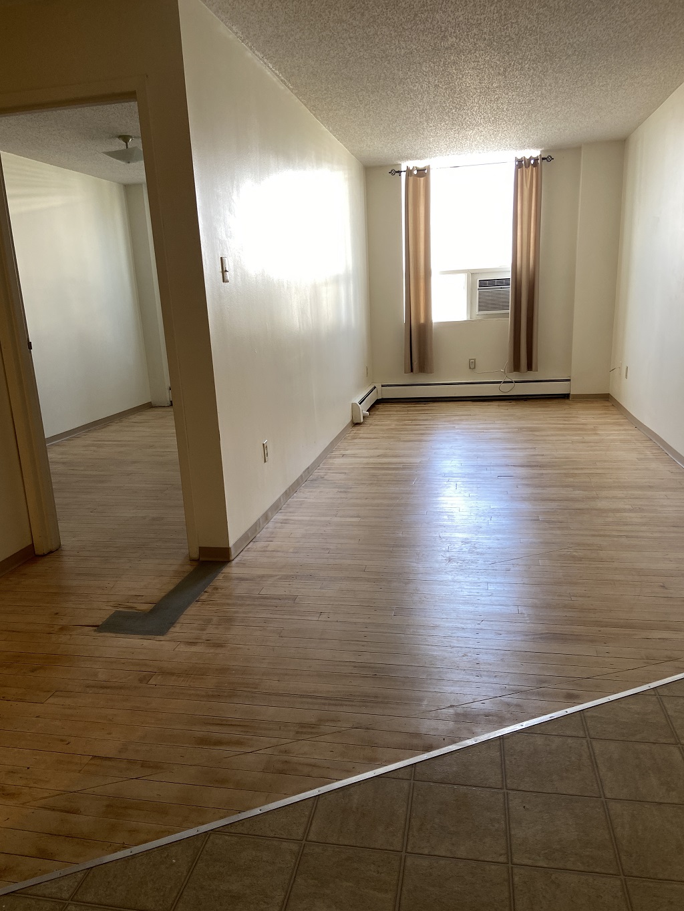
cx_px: 342
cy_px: 456
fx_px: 685
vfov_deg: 67.3
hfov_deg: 53.1
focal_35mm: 26
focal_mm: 4.25
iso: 80
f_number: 1.8
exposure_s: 1/120
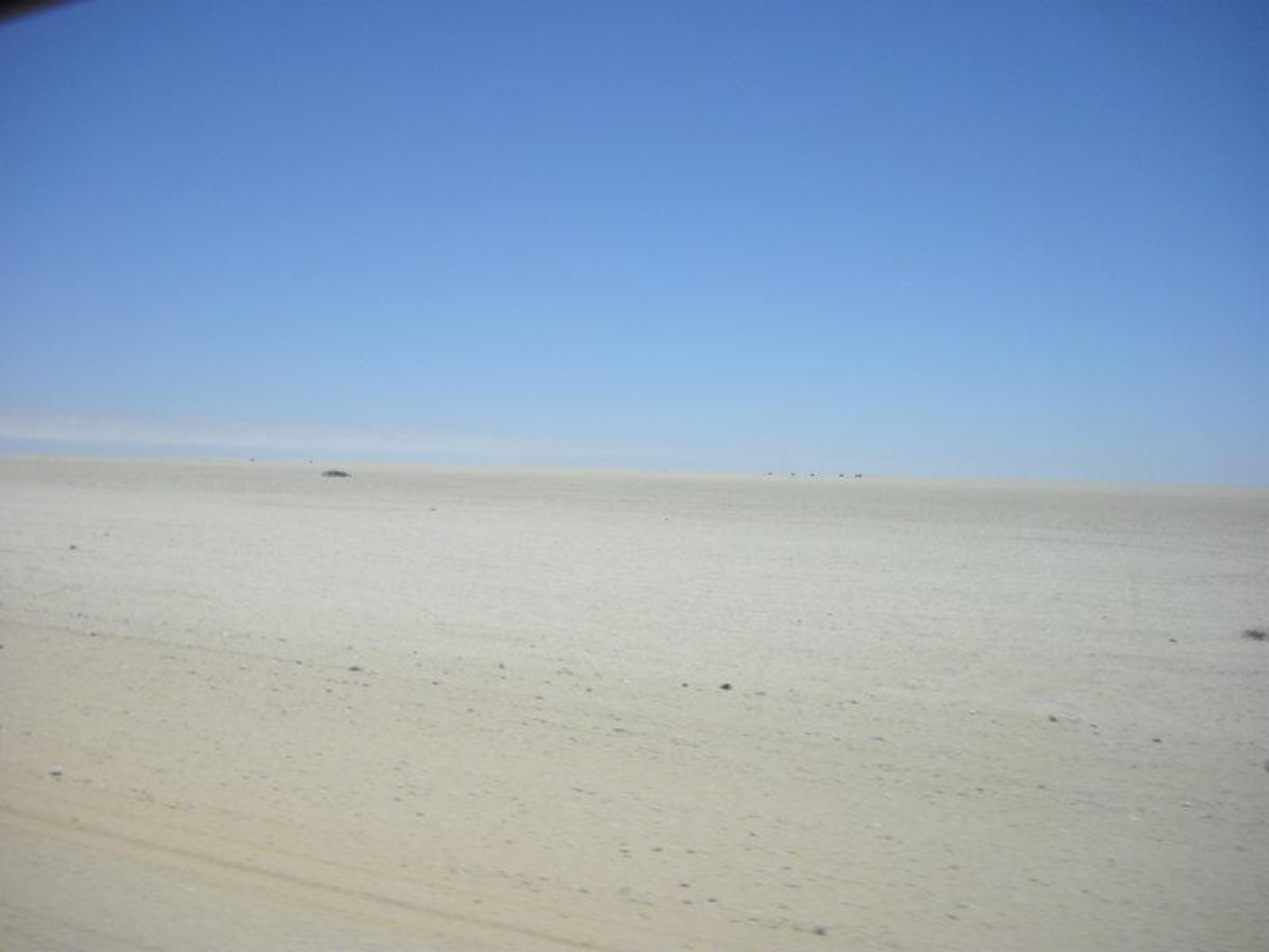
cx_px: 634
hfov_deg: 49.0
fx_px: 1393
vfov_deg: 37.7
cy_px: 476
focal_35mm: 38
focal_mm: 6.2
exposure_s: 1/500
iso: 100
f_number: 8
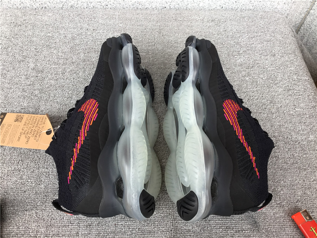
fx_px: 284
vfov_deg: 45.4
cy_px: 119
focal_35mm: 31
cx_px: 158
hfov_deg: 58.4
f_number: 2.4
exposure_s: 1/100
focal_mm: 3.3
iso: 25
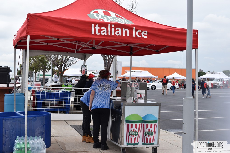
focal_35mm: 52
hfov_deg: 37.8
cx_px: 115
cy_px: 76
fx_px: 335
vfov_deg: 25.8
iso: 220
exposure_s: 1/250
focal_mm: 35
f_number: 8
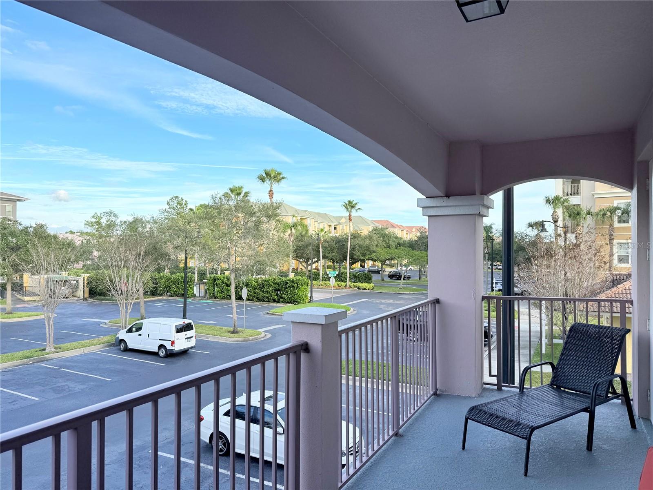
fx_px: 453
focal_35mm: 24
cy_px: 245
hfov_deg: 71.6
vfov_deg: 56.8
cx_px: 326
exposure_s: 1/2000
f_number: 1.78
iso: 80
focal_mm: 6.76
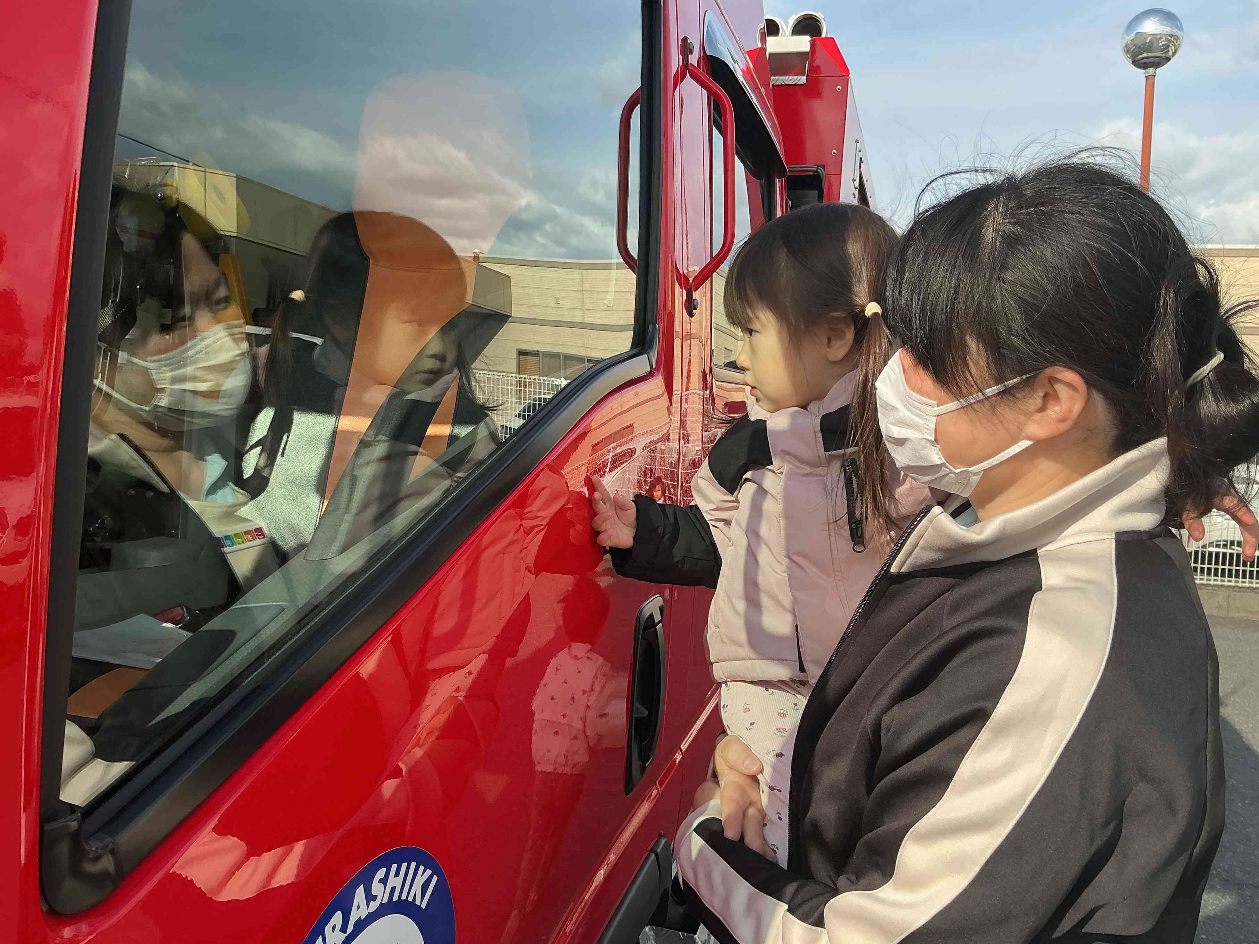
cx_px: 630
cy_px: 472
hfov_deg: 61.7
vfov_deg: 48.2
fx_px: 1055
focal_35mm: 29
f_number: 1.8
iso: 25
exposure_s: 1/1121
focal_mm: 3
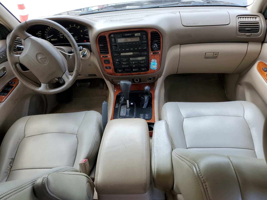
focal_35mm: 26
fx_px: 201
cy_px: 100
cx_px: 134
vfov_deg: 53.1
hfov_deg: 67.3
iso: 50
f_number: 1.5
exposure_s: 1/204
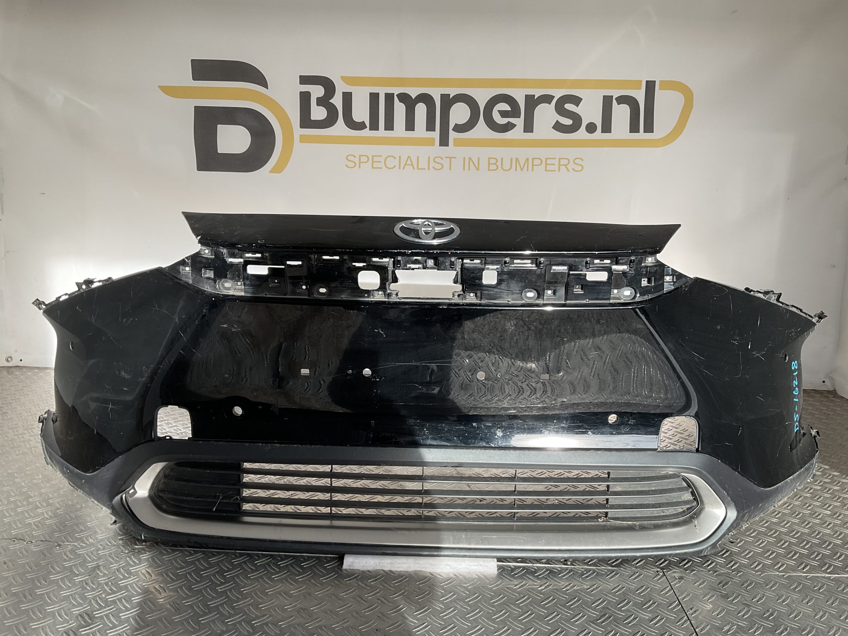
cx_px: 424
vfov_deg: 48.2
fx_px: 710
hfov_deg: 61.7
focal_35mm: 29
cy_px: 318
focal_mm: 3
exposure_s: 1/325
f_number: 1.8
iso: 16
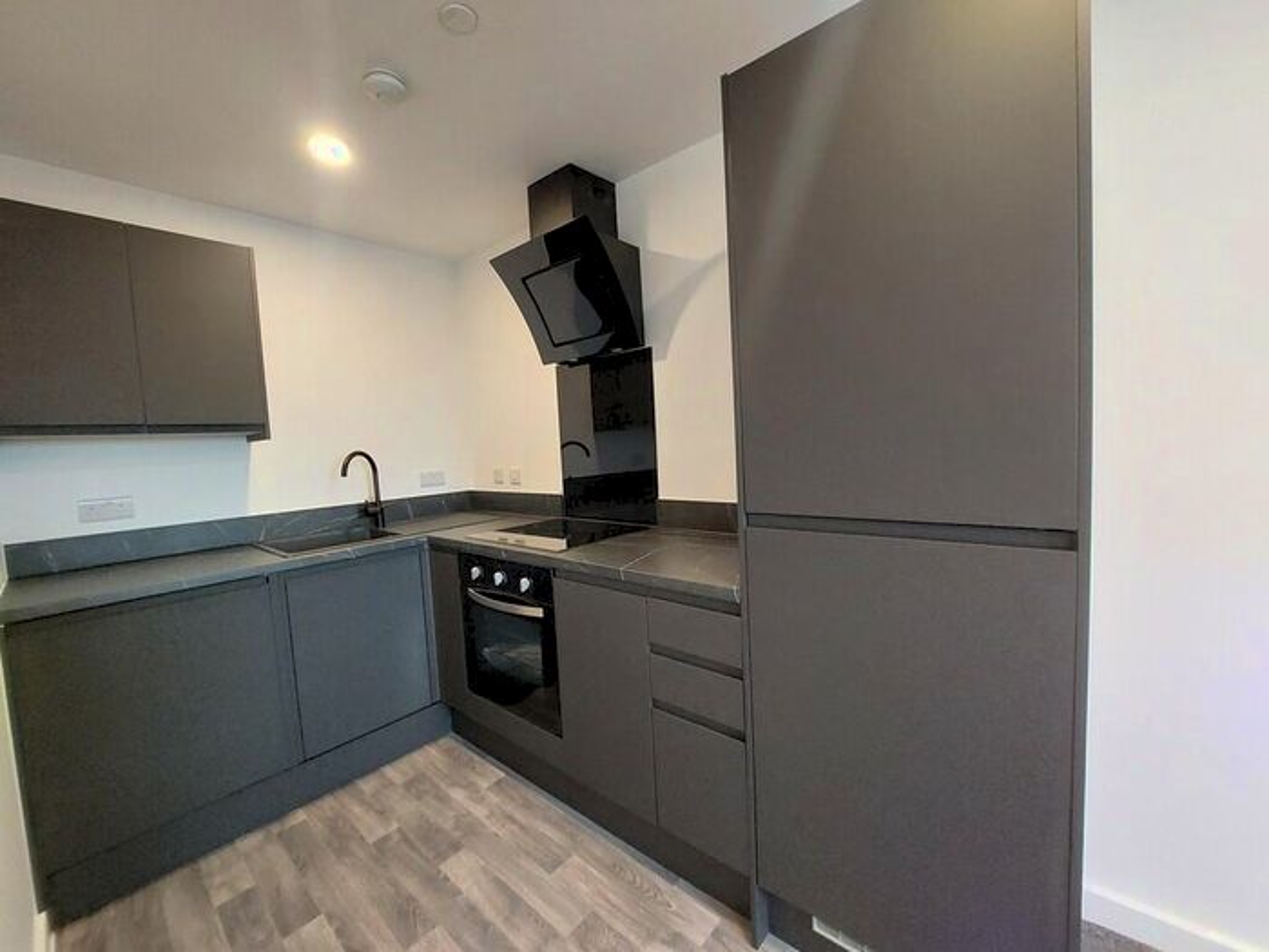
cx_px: 634
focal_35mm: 13
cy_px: 476
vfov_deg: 89.9
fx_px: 477
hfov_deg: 106.2
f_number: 2.2
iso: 320
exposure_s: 1/25
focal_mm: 1.74
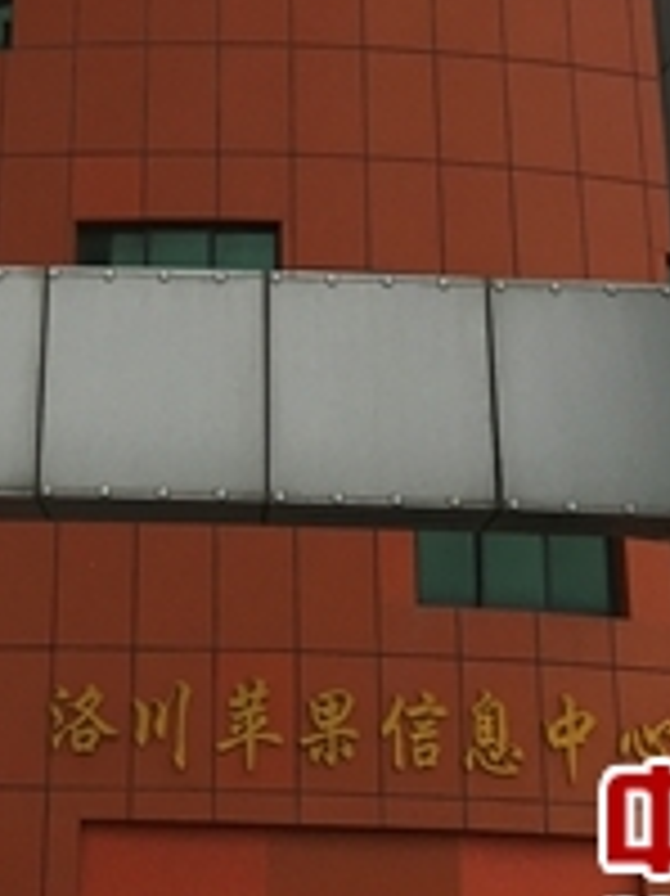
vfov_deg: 17.9
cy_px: -489
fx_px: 2506
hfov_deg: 15.1
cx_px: 121
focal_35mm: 97
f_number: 2.2
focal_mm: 4.15
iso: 25
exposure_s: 1/561
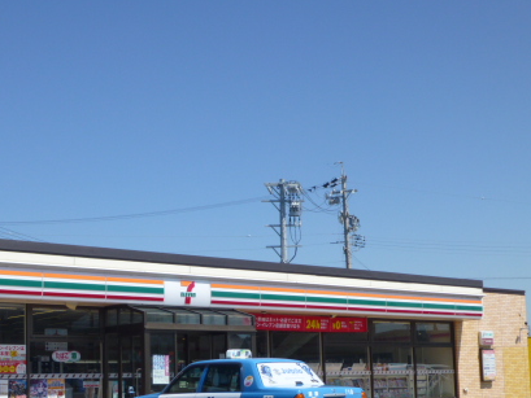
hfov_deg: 31.6
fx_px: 936
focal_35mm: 61
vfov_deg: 23.8
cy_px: 296
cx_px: 206
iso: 100
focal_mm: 6.9
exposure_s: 1/1300
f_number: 3.7
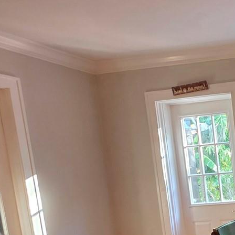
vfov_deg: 38.5
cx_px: 334
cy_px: 204
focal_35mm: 41
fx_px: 315
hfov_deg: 29.3
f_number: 1.9
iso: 160
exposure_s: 1/50.5
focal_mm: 2.2
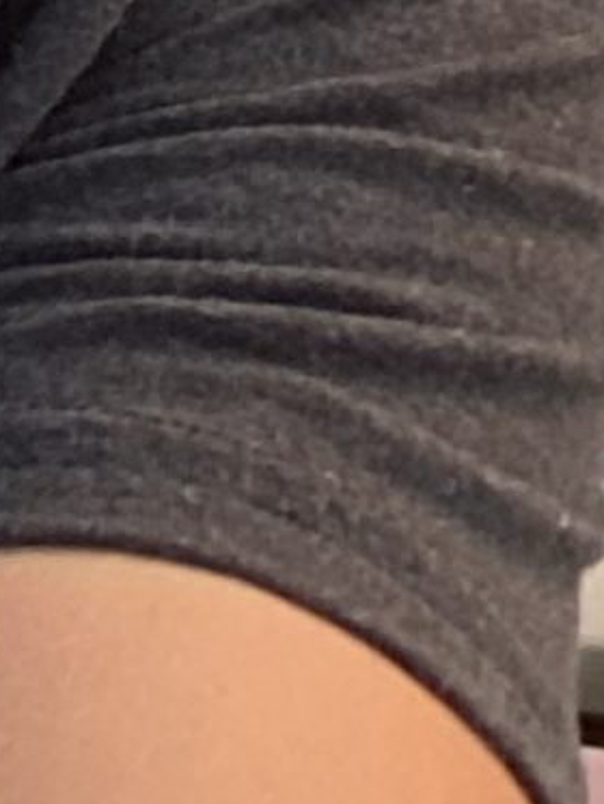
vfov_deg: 7.7
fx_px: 4790
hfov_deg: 7.2
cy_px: -1953
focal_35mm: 206
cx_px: 695
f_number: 2.2
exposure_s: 1/93
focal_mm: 2.71
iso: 100
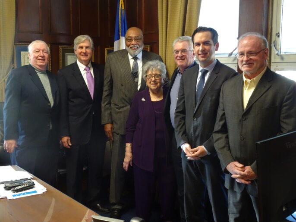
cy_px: 111
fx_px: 351
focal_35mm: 41
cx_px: 148
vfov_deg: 35.2
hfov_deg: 45.8
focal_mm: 7.05
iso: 800
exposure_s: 1/13
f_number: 4
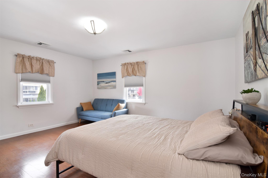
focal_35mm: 16
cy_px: 89
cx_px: 134
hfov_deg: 95.0
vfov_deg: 72.0
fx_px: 123
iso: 640
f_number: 8
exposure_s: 1/160
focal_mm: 11
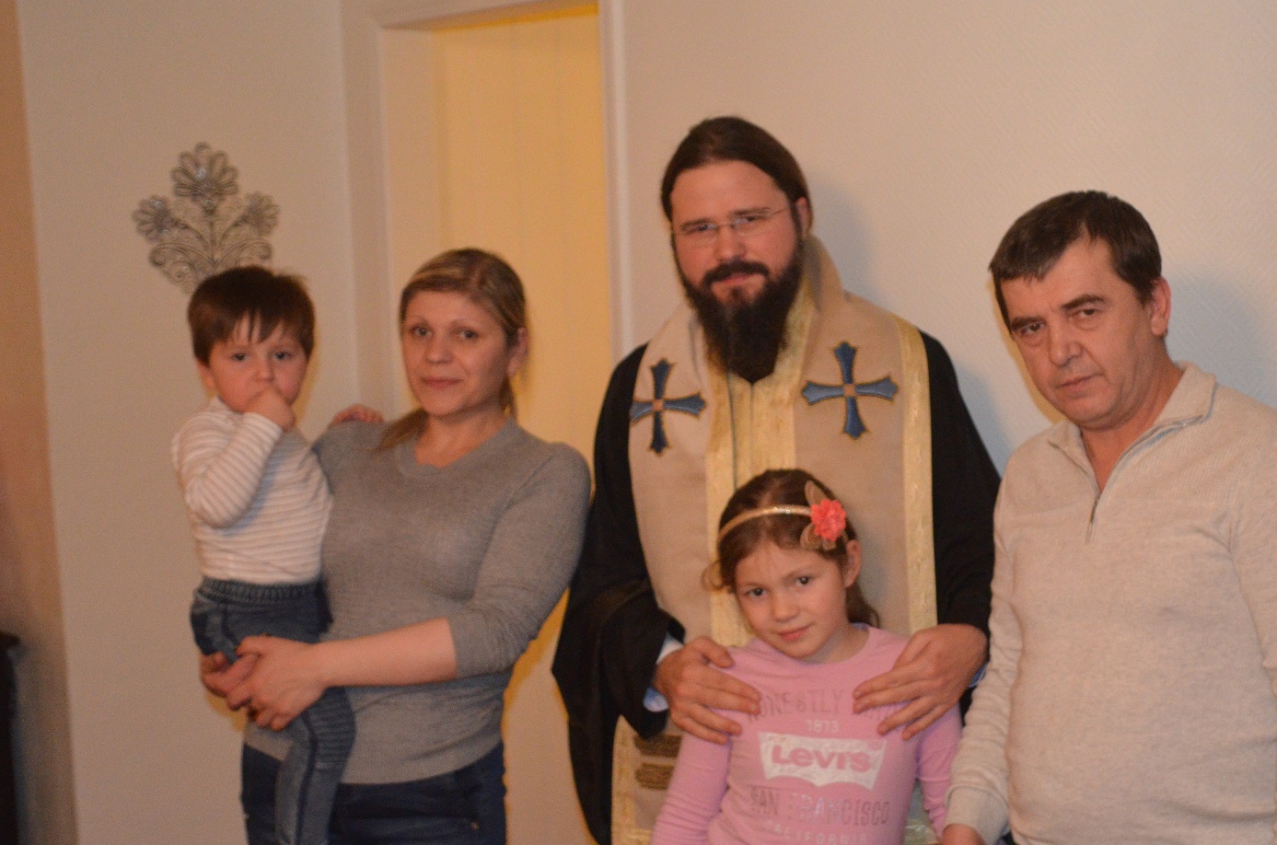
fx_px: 1911
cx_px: 788
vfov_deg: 24.9
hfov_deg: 36.8
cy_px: 435
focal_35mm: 54
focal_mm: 26
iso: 2800
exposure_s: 1/60
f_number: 3.2
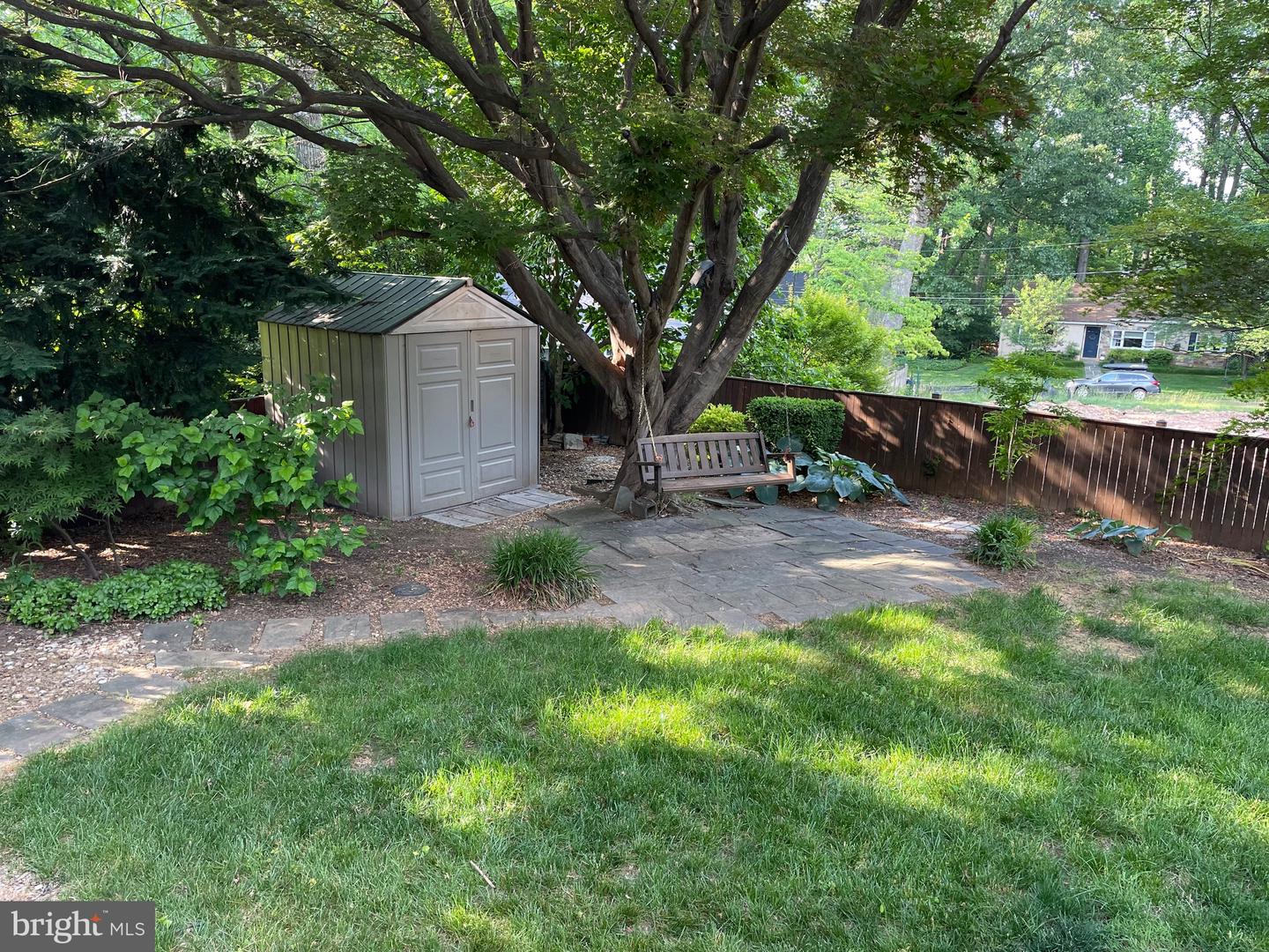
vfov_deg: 53.1
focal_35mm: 26
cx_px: 634
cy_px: 476
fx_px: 953
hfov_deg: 67.3
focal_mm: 4.2
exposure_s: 1/121
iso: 64
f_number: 1.6
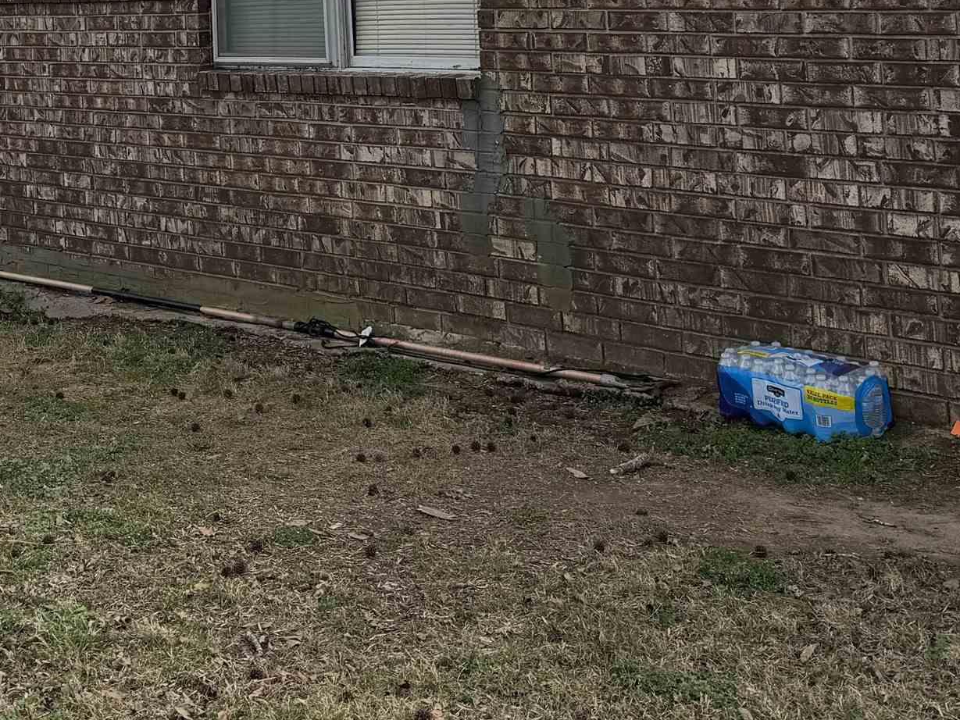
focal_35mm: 60
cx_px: 150
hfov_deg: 31.1
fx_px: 1664
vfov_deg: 22.3
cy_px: -178
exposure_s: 1/3759
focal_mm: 6.76
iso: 80
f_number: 1.78
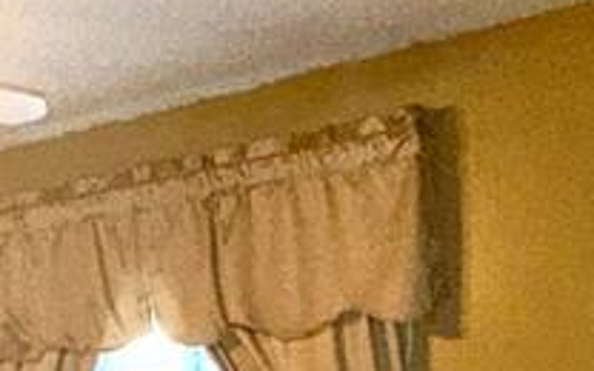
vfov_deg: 16.2
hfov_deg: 26.5
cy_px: 564
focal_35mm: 73
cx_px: -23
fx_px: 1182
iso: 125
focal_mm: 2.22
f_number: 2.2
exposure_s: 1/60
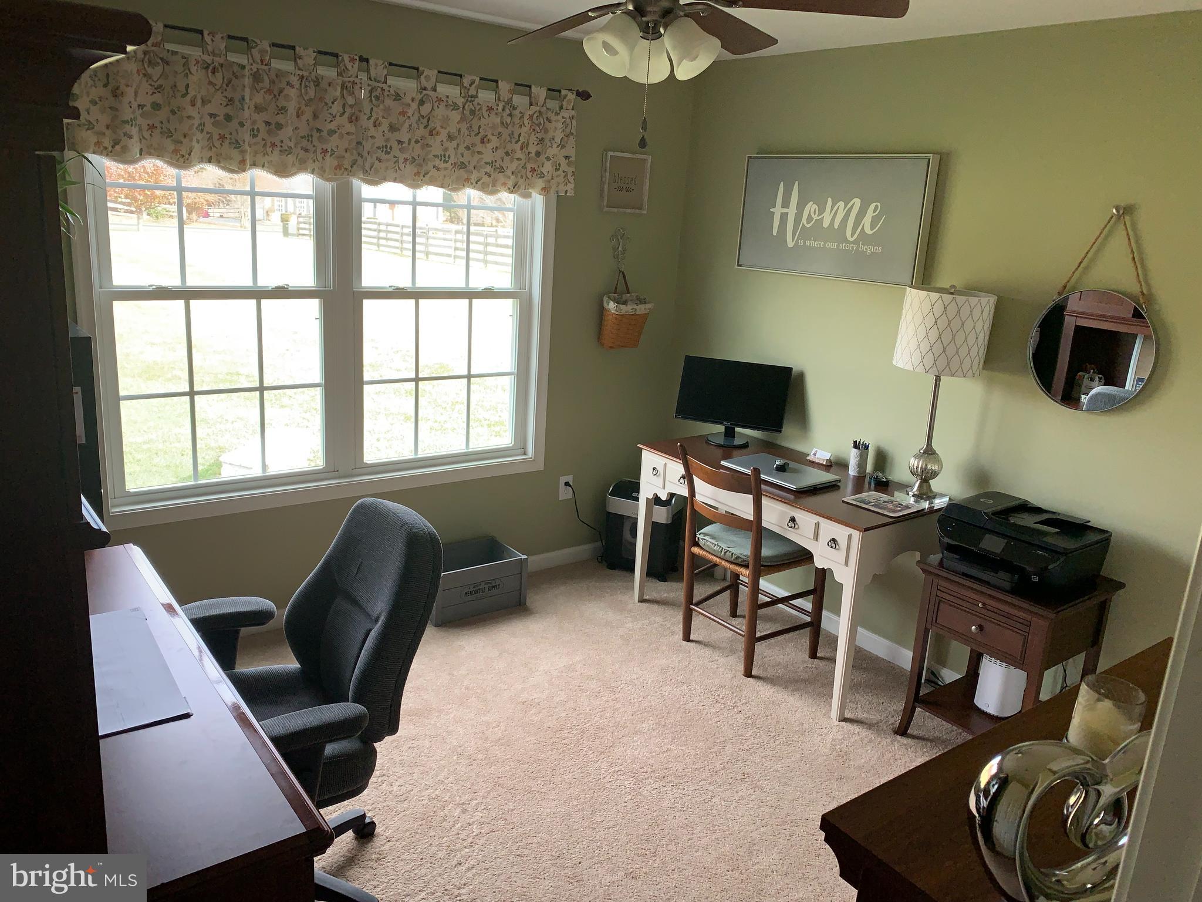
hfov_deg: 67.3
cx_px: 601
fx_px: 903
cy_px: 451
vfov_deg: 53.1
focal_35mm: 26
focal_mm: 4.25
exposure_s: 1/98
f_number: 1.8
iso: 100
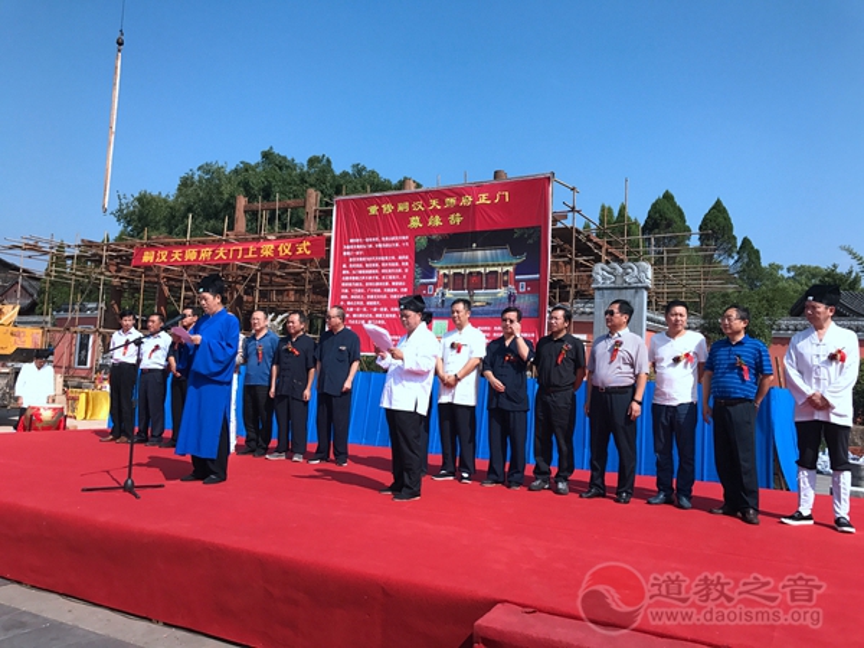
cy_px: 324
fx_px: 699
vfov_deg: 49.7
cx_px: 432
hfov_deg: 63.4
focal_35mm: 28
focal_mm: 3.99
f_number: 1.8
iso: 20
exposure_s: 1/1709
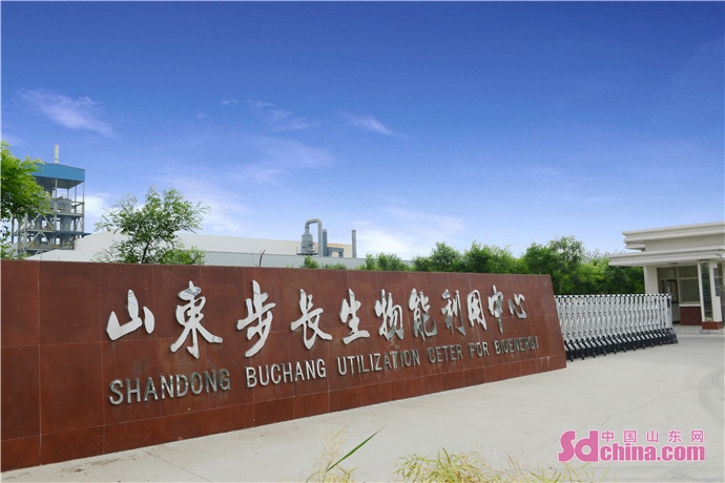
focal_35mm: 29
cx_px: 362
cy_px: 242
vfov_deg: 45.0
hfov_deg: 63.7
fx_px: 584
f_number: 7.1
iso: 100
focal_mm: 29
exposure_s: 1/200
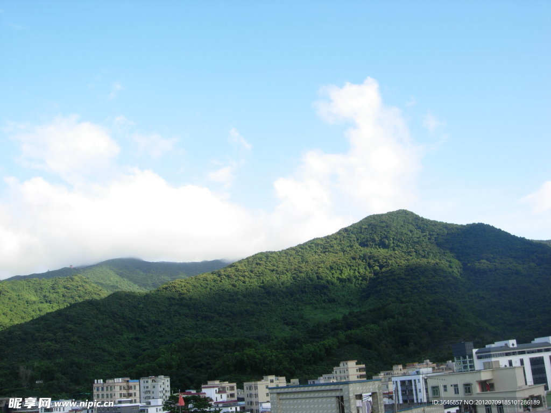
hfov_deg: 51.4
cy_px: 206
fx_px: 573
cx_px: 276
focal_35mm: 36
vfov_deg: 39.7
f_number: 6.1
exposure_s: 1/82.9
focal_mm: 7.5
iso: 50
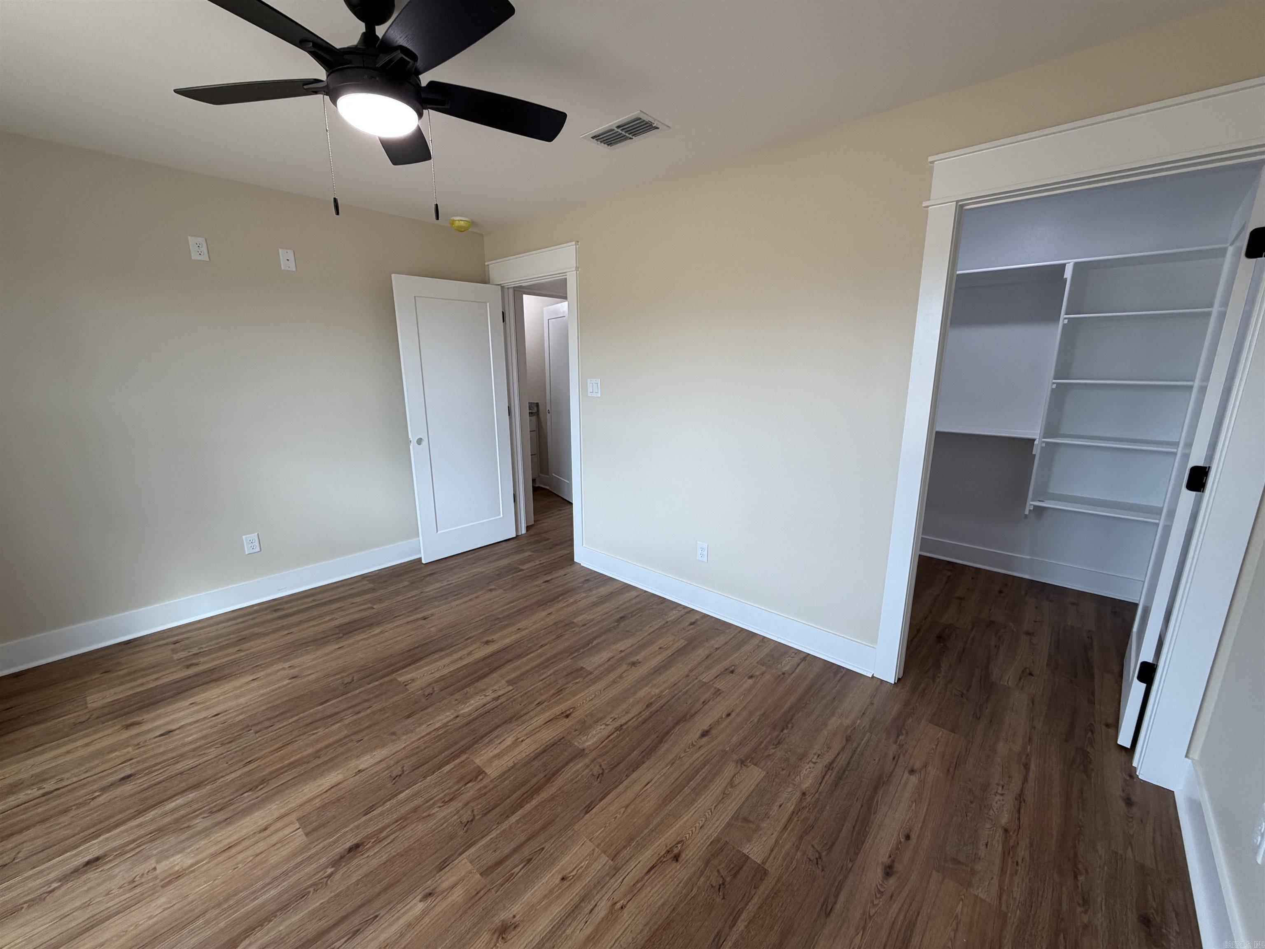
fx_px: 512
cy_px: 474
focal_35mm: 14
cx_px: 632
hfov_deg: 102.1
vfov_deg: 85.7
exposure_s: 1/120
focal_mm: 2.22
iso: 100
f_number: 2.2
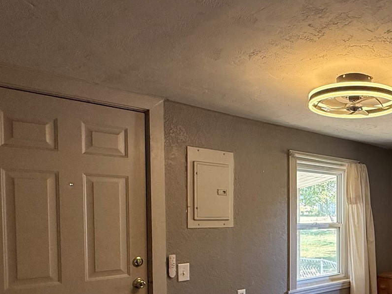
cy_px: 225
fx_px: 385
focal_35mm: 34
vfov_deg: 40.4
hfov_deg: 47.6
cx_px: 363
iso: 160
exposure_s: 1/99
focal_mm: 2.22
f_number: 2.2
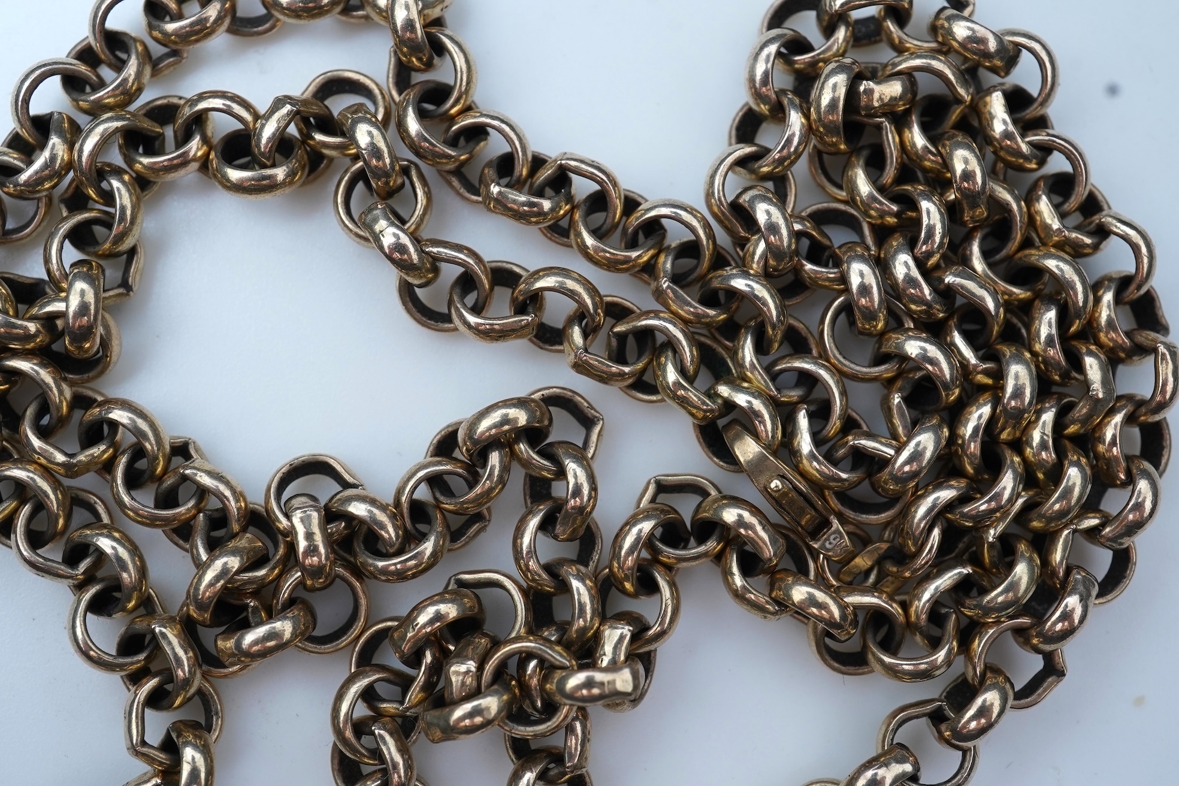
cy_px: 393
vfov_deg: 29.9
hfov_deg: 43.6
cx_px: 590
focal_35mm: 45
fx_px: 1474
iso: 400
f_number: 16
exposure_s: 1/125
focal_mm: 30
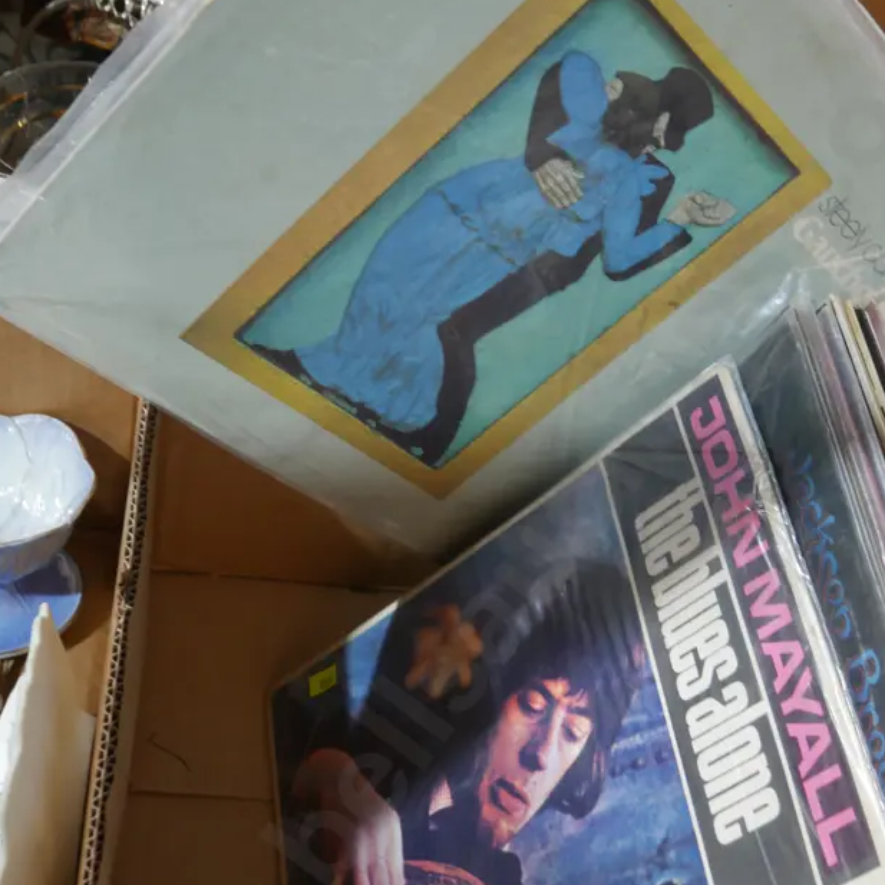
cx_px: 543
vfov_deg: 35.8
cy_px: 557
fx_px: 1359
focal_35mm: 47
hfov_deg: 35.9
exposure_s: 1/60
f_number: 3.6
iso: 800
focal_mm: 16
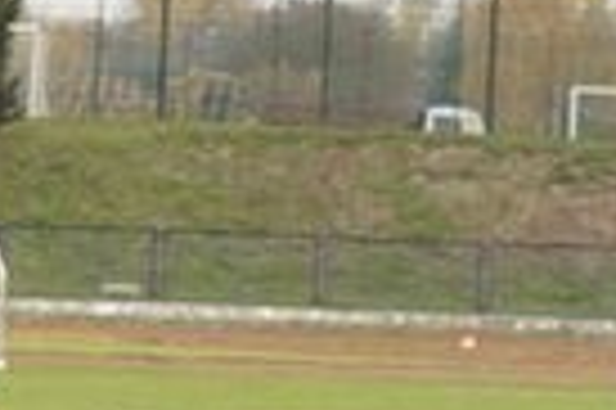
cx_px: -612
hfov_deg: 4.1
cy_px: 401
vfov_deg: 2.8
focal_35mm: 498
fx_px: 8511
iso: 1600
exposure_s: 1/800
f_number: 6.3
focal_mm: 70
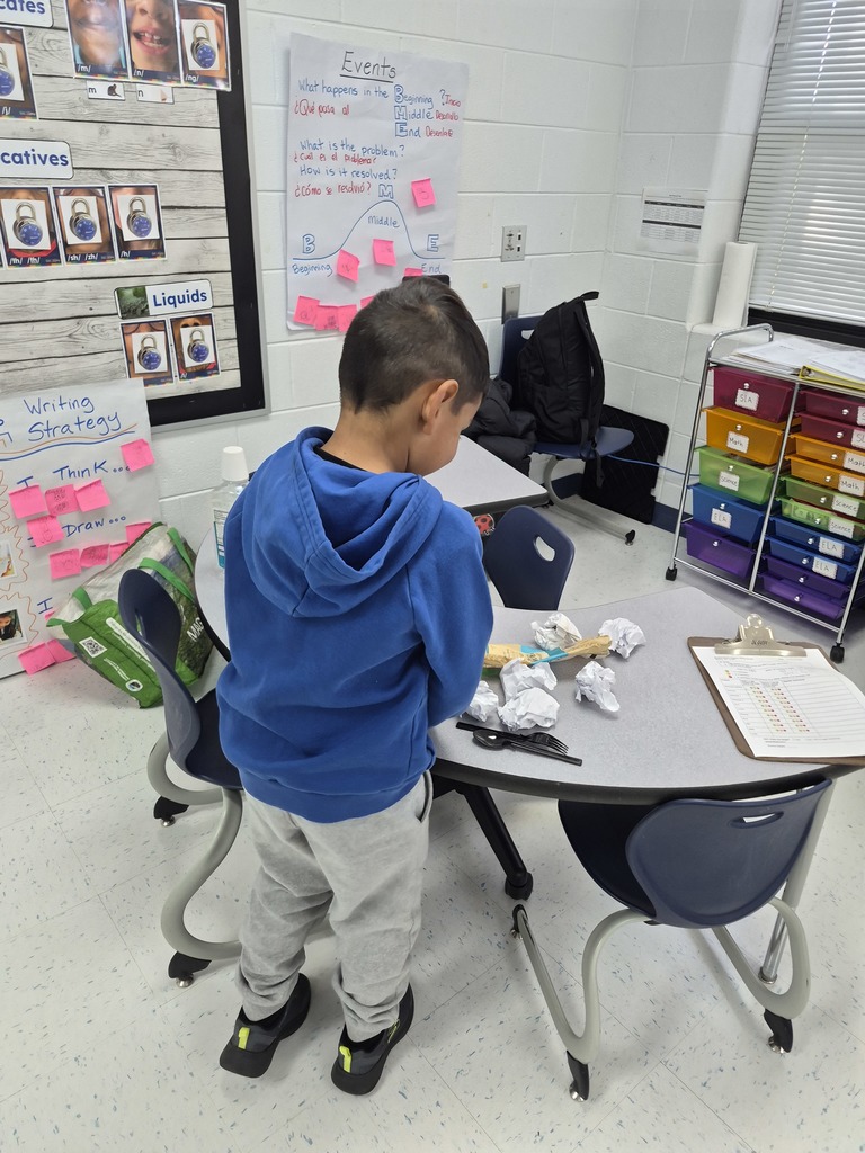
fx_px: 766
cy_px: 576
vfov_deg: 73.9
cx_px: 432
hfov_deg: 58.9
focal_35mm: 23
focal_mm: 5.4
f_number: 1.8
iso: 320
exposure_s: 1/120
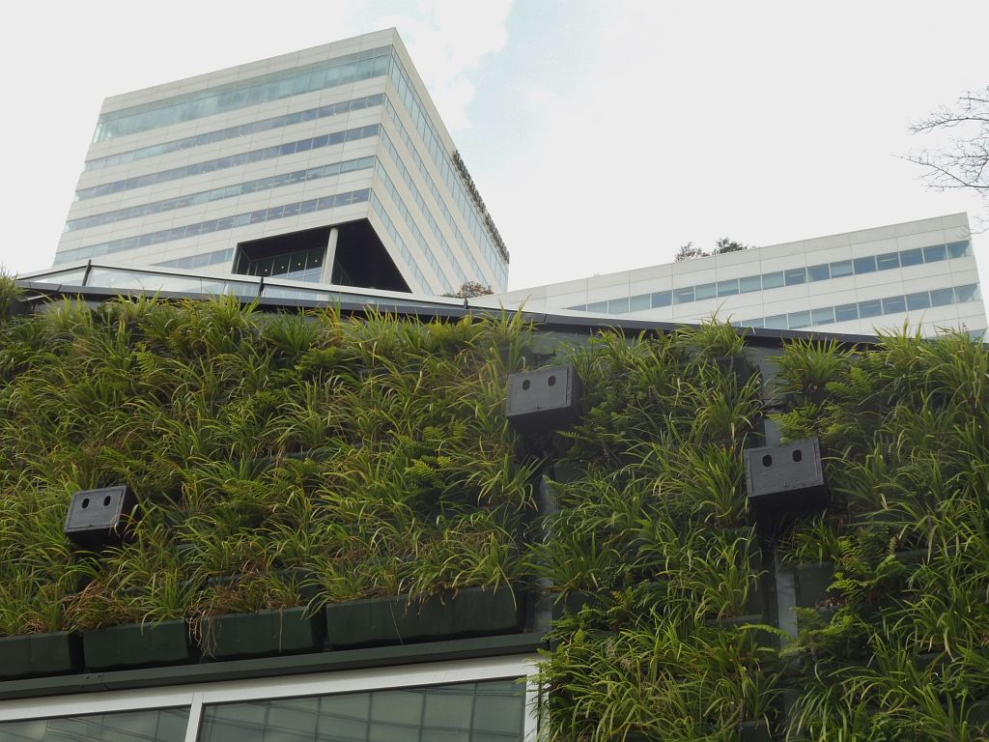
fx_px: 1457
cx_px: 494
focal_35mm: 51
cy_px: 371
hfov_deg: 37.5
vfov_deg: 28.6
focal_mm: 9
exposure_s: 1/125
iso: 100
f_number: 5
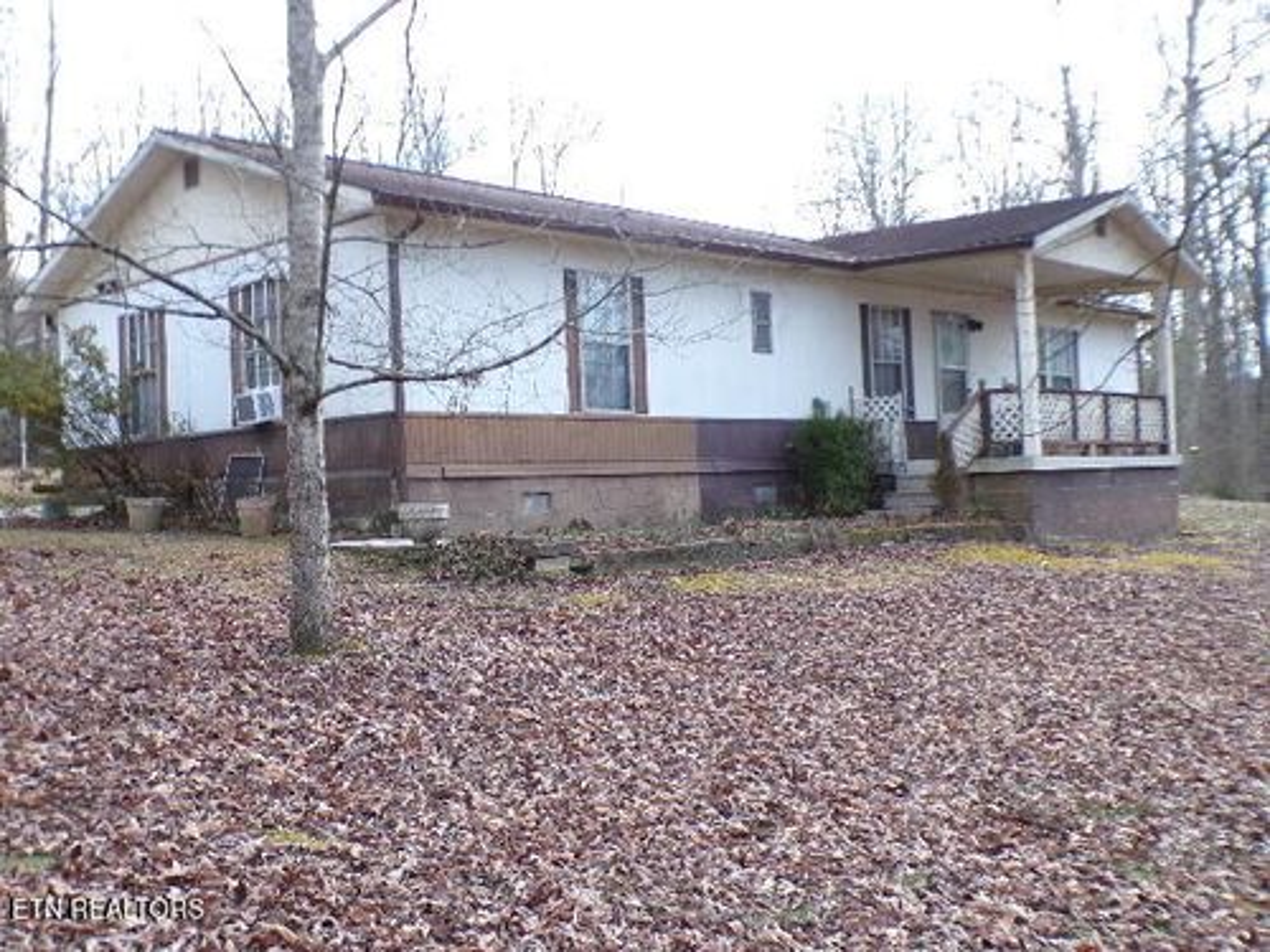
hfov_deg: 50.1
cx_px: 635
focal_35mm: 37
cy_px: 476
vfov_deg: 38.7
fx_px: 1357
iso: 100
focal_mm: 6.6
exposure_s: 1/140
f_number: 3.3
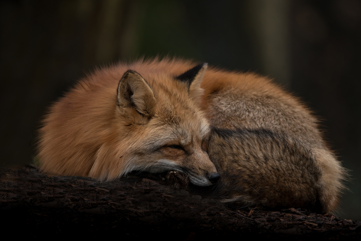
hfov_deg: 3.4
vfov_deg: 2.3
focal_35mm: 600
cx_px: 180
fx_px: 6018
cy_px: 120
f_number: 6.3
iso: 1250
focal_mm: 600
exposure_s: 1/250
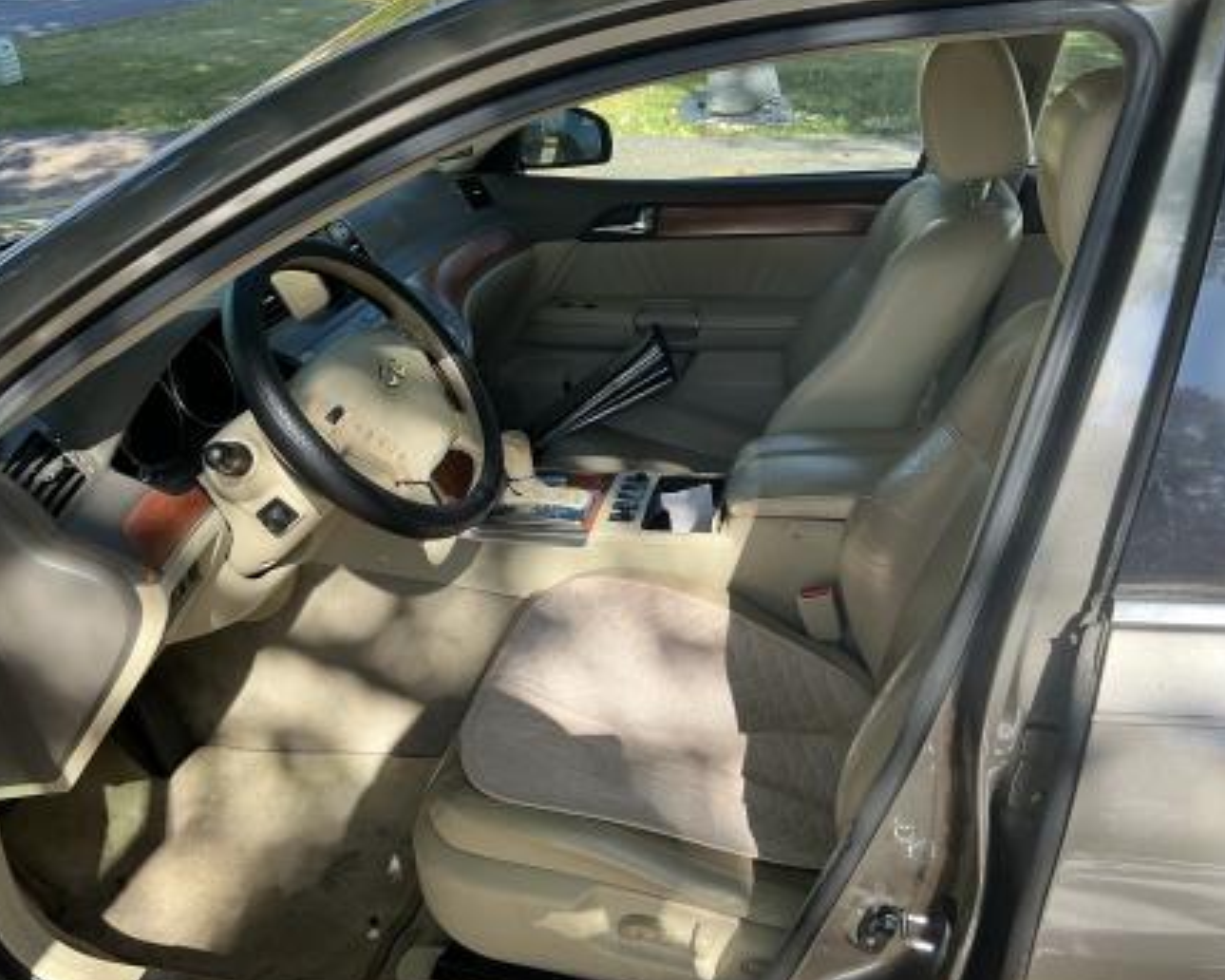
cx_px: 610
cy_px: 464
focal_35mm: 32
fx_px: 1160
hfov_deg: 55.7
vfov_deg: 45.8
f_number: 1.8
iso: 20
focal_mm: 3
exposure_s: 1/175
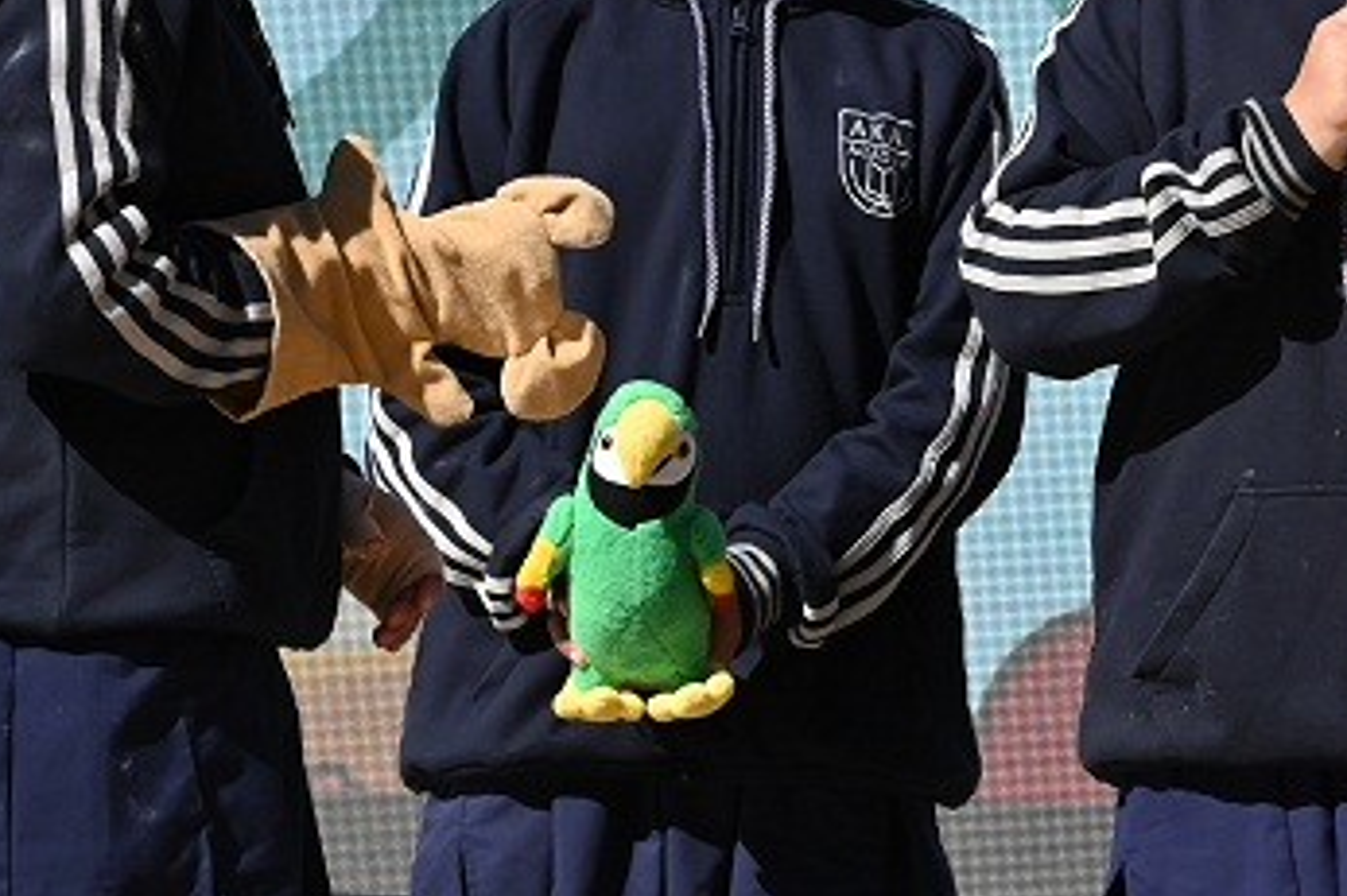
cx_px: 1475
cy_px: 147
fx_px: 11107
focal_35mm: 297
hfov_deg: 6.9
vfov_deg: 4.6
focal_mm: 103
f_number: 9
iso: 250
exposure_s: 1/800
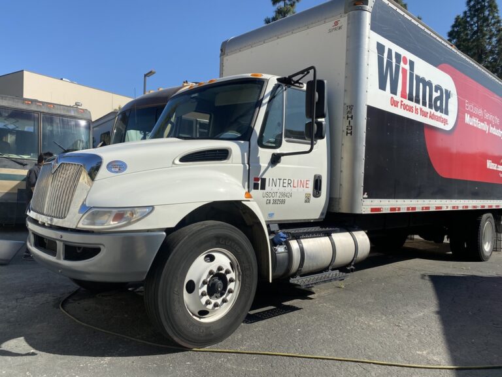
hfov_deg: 67.3
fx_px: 377
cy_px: 188
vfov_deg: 53.1
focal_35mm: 26
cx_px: 251
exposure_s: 1/3623
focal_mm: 4.25
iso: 32
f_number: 1.8
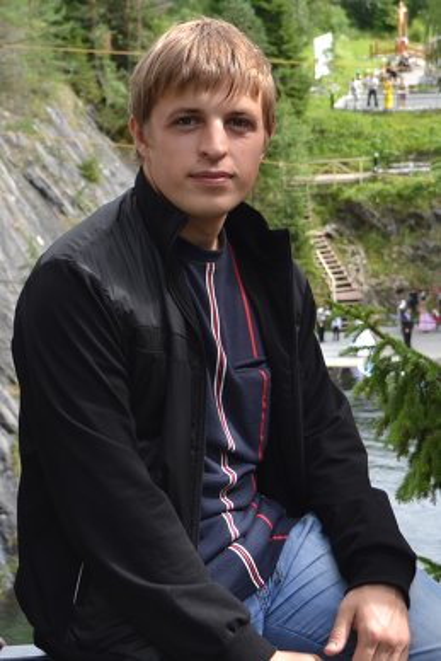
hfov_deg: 28.1
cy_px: 330
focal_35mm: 48
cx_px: 220
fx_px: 881
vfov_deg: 41.1
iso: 100
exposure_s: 1/160
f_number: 6.3
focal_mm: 32
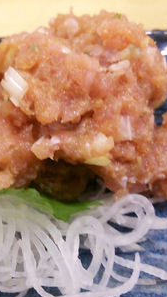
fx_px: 346
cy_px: 149
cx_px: 66
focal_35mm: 44
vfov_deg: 46.4
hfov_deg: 27.0
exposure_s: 1/21
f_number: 1.94
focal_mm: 4.06
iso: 200
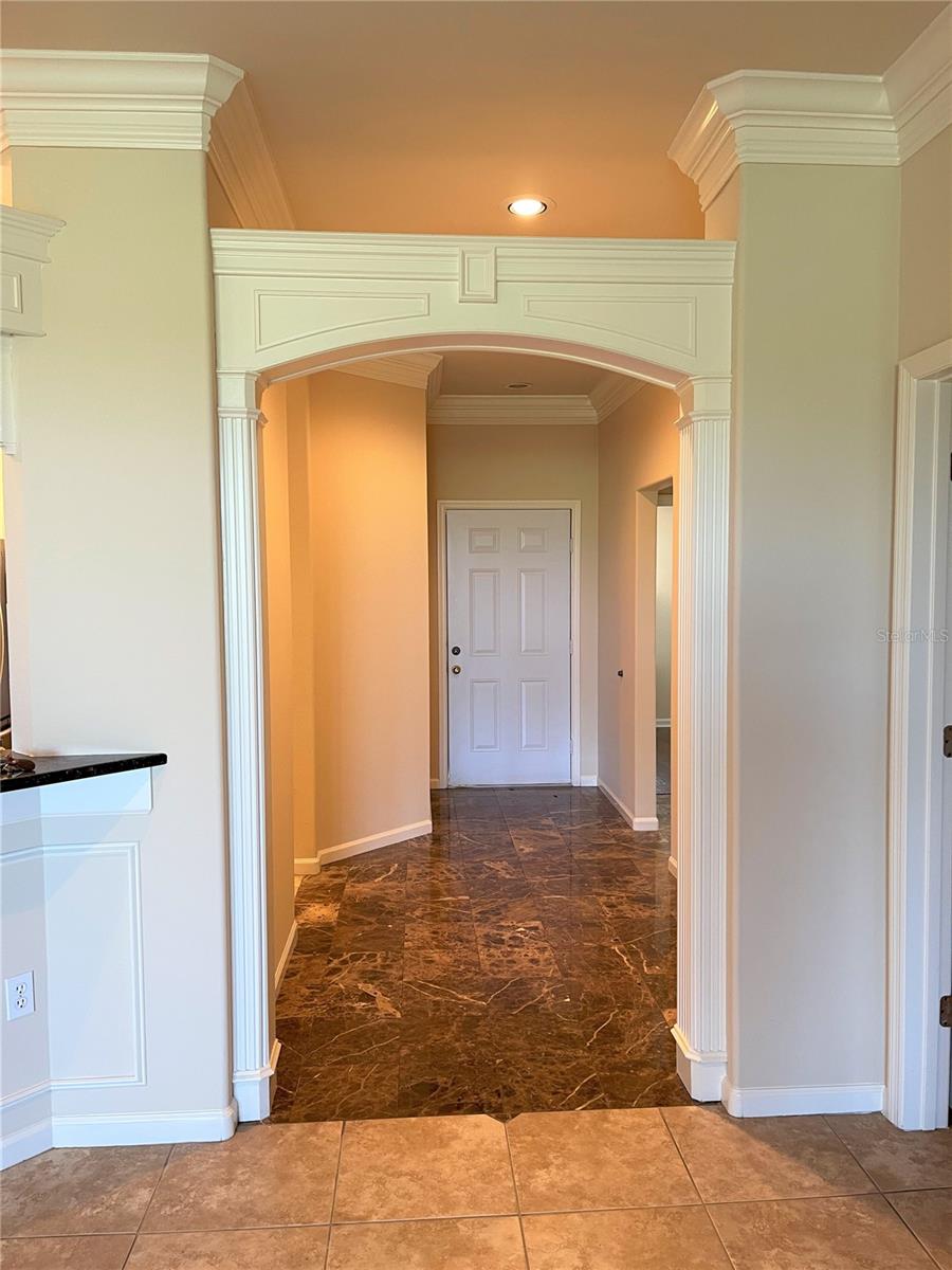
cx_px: 476
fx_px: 953
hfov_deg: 53.1
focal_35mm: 26
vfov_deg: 67.3
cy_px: 635
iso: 160
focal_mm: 5.1
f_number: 1.6
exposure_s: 1/60
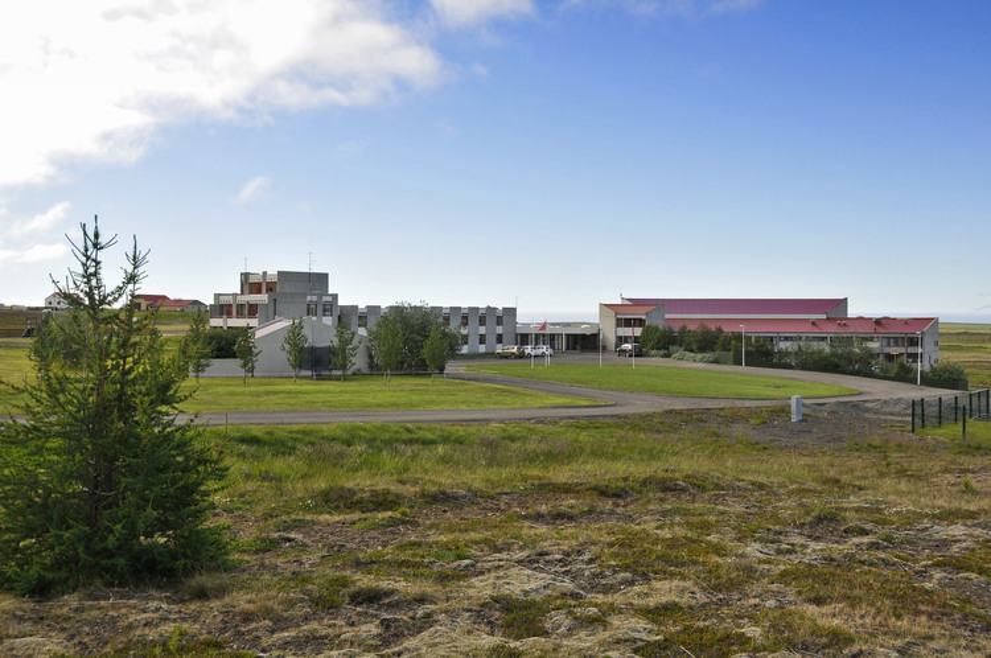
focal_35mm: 33
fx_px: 907
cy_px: 329
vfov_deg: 39.9
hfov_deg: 57.3
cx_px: 496
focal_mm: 22
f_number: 11
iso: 400
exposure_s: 1/500
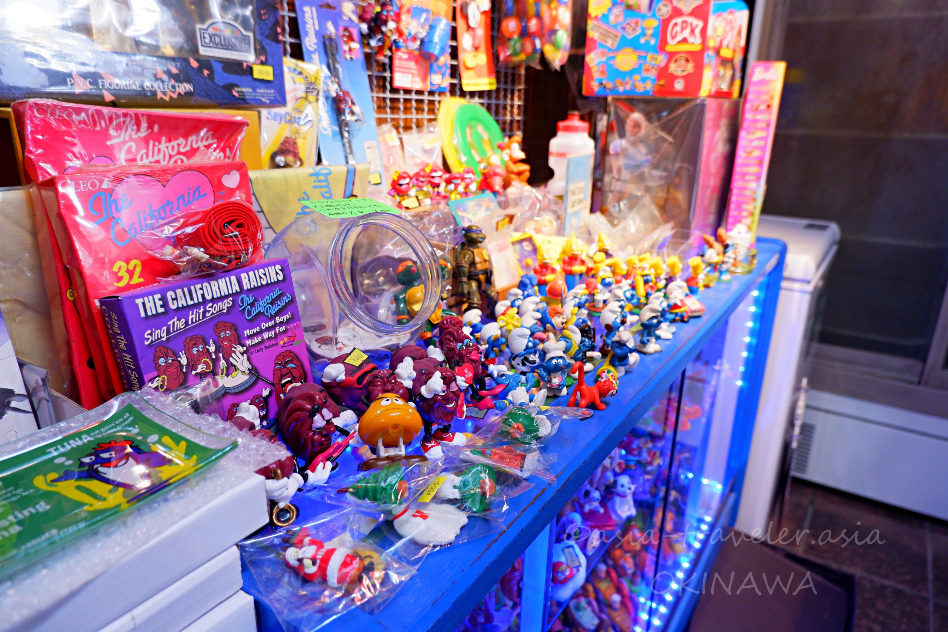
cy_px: 316
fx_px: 606
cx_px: 474
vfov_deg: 55.1
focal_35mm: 23
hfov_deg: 76.1
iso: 640
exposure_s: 1/34
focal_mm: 15
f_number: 3.5
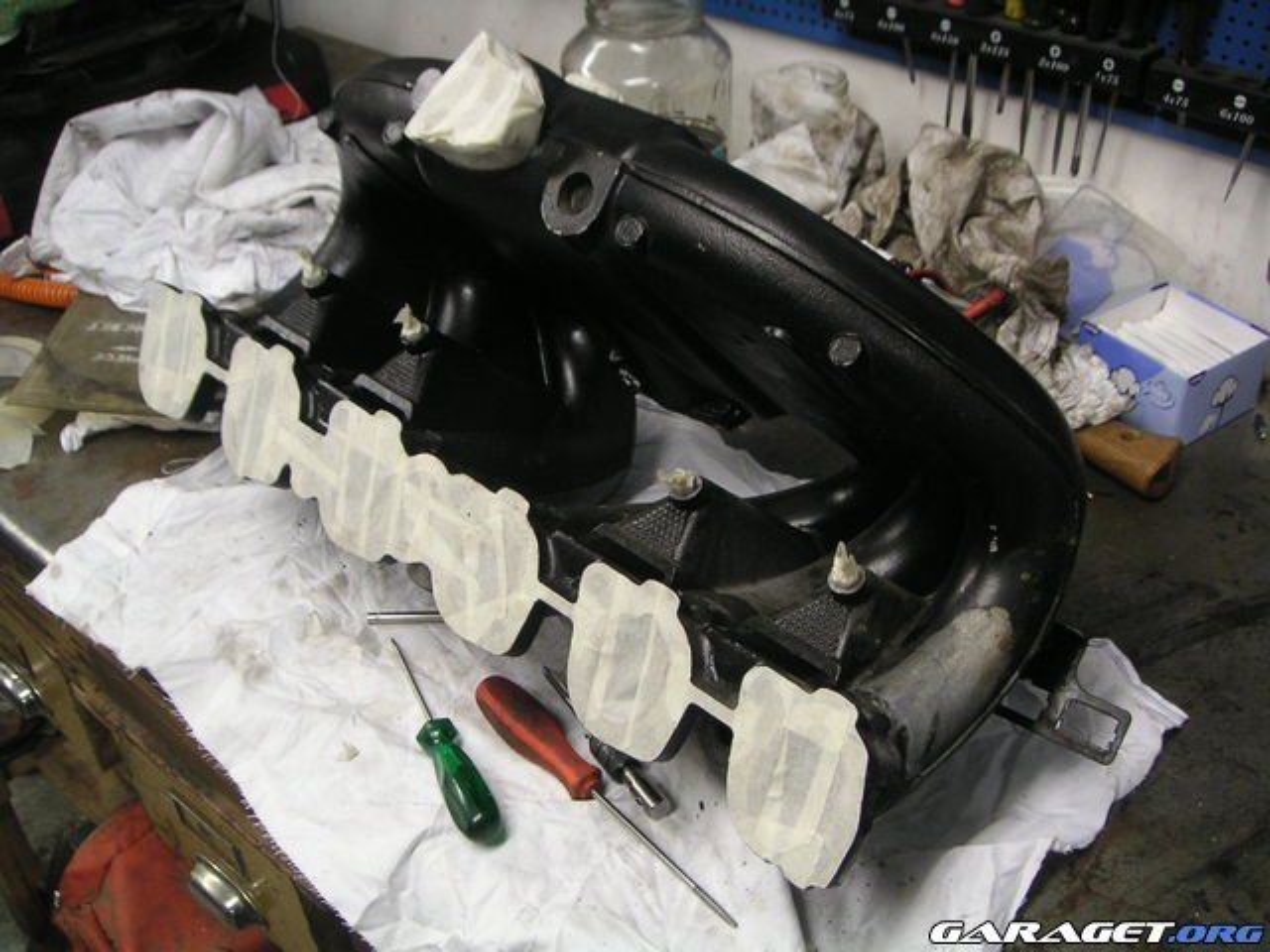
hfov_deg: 49.0
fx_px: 1394
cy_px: 476
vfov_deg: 37.7
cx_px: 635
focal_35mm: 38
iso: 100
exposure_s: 1/20
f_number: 2.8
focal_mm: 6
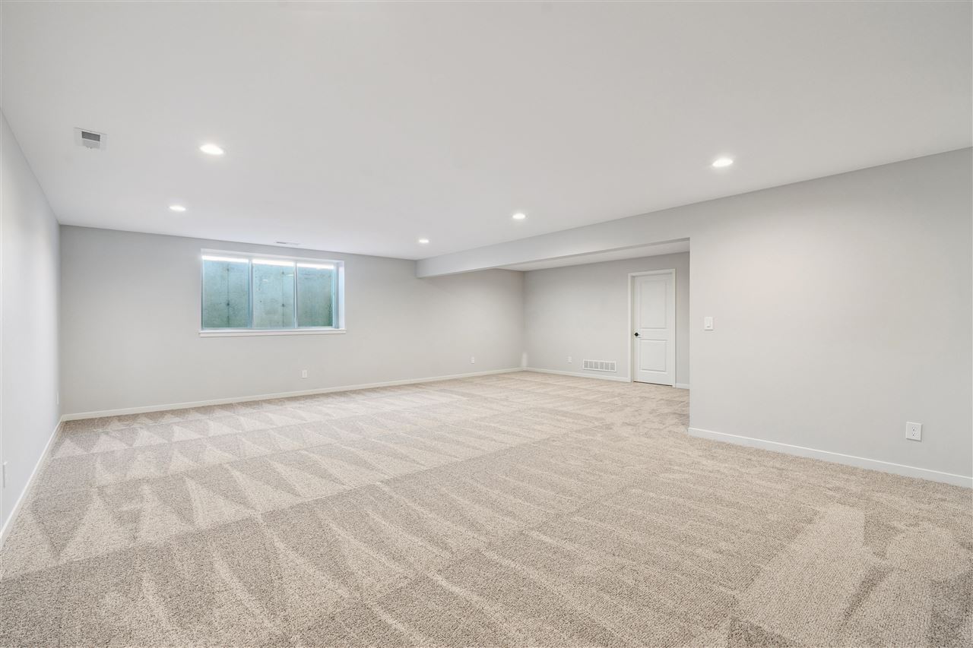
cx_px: 486
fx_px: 432
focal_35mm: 16
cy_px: 324
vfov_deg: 73.7
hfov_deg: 96.7
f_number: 8
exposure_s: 1/8
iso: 400
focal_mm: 16
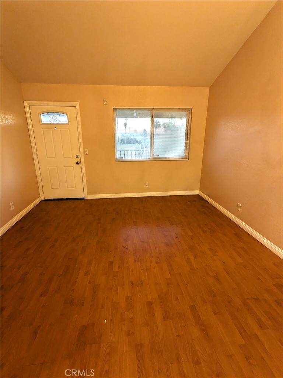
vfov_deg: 94.5
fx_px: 174
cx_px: 142
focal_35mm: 16
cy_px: 189
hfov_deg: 78.1
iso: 117
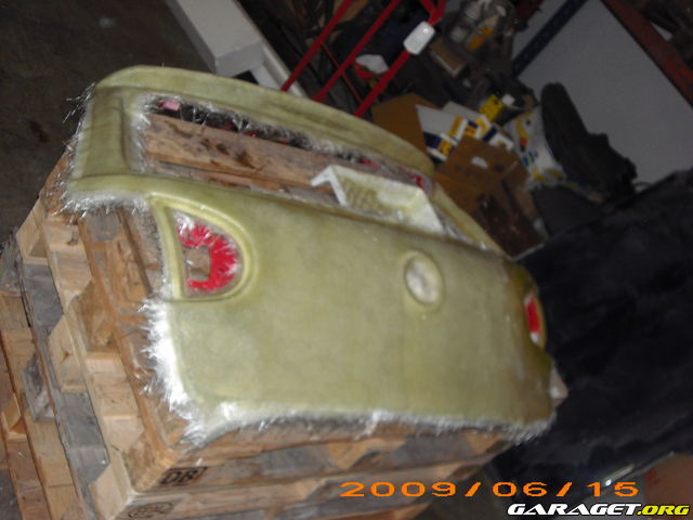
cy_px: 260
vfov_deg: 31.5
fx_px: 921
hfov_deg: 41.2
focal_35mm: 46
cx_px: 346
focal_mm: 7.6
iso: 200
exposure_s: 1/60
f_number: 3
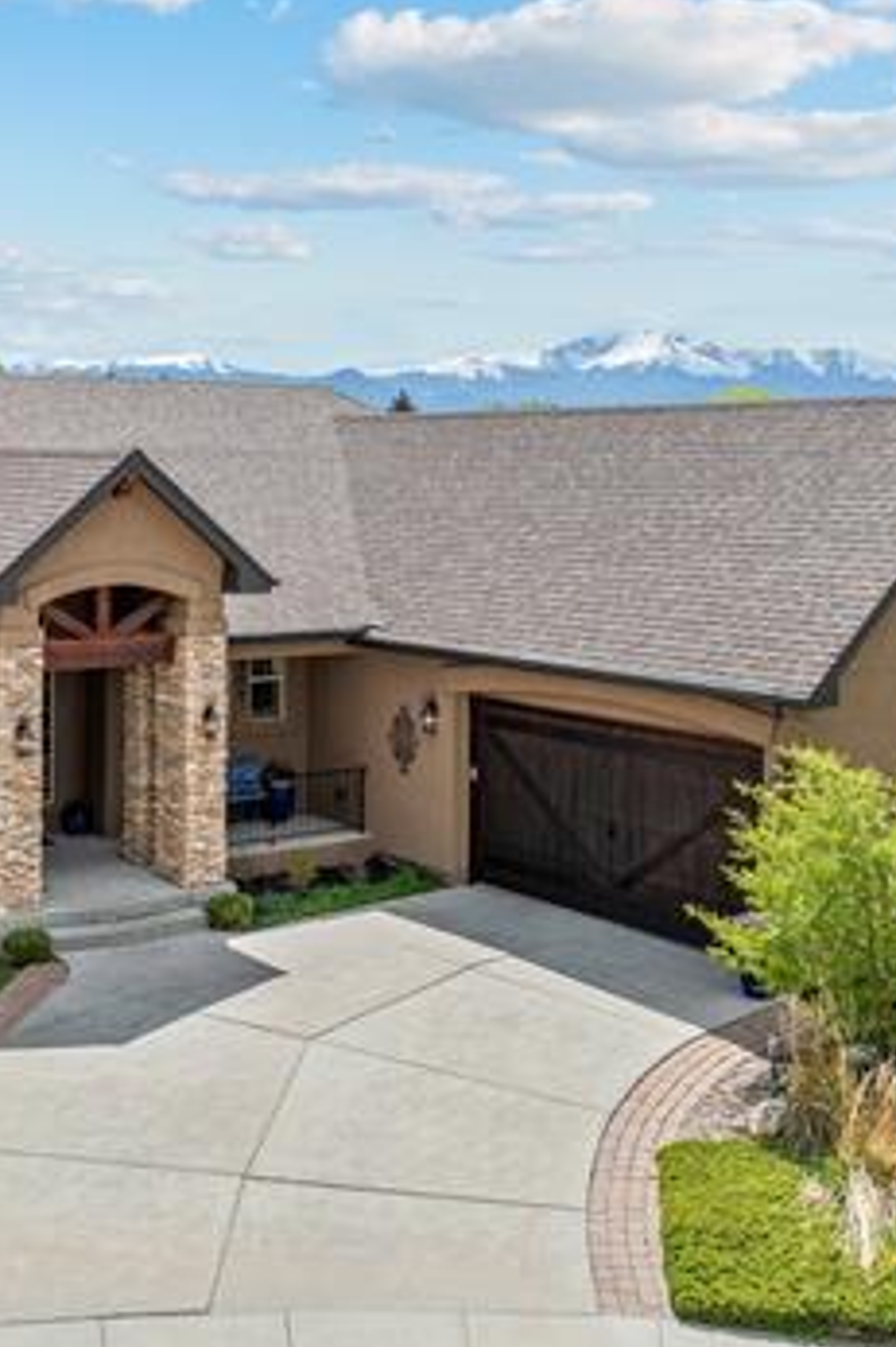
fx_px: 1719
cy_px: 454
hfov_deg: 28.9
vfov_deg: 42.2
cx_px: 272
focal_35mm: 46
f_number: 2.8
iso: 150
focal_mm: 12.29
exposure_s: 1/1600
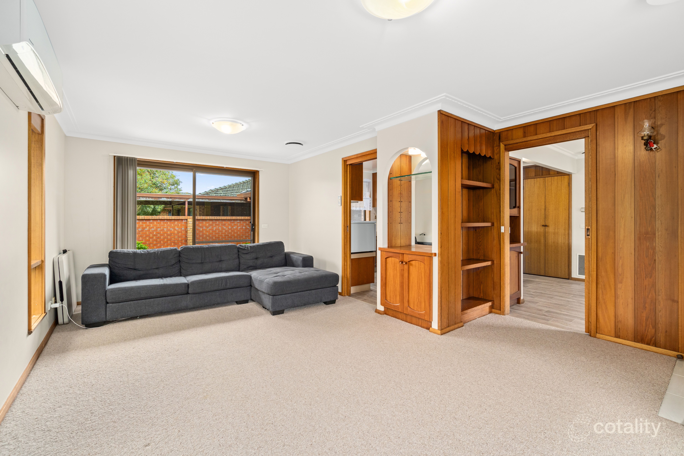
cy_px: 228
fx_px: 285
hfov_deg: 100.4
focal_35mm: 15
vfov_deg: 77.3
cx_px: 342
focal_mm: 10
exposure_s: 1/2
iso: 200
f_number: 8
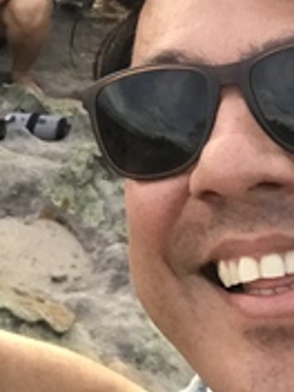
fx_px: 1314
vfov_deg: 16.2
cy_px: -94
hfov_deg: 12.6
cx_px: -14
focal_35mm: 116
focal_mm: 2.87
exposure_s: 1/31
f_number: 2.2
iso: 25
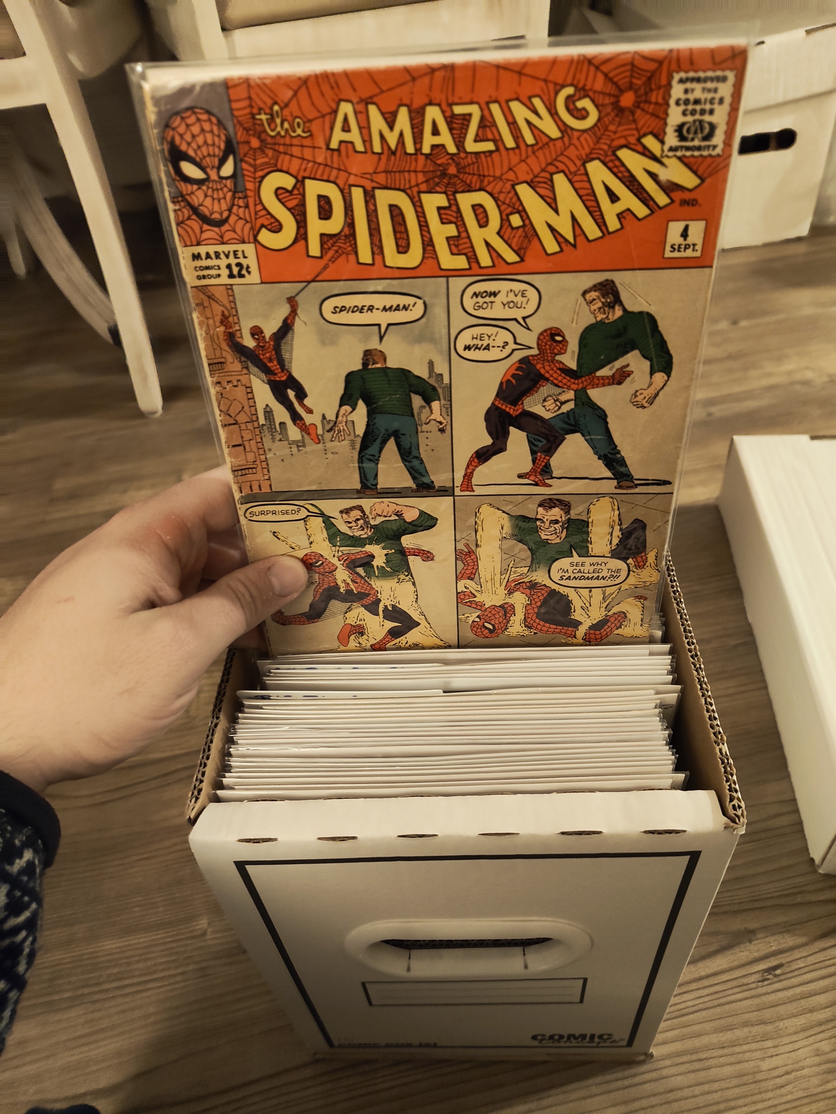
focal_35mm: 24
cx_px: 418
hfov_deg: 56.8
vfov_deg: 71.6
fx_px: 773
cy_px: 557
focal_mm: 5.56
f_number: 1.88
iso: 2938
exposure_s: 1/25
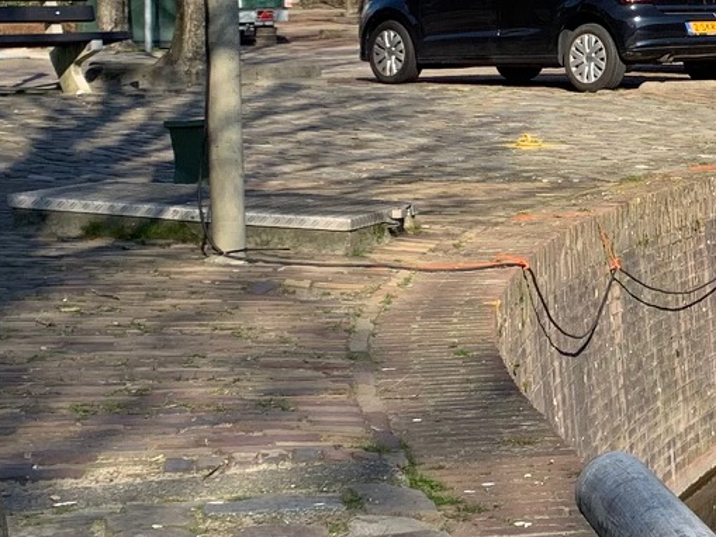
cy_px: 73
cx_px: 1018
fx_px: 2131
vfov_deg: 14.3
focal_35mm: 103
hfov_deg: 17.5
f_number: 1.8
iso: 25
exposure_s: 1/1350
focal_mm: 4.25
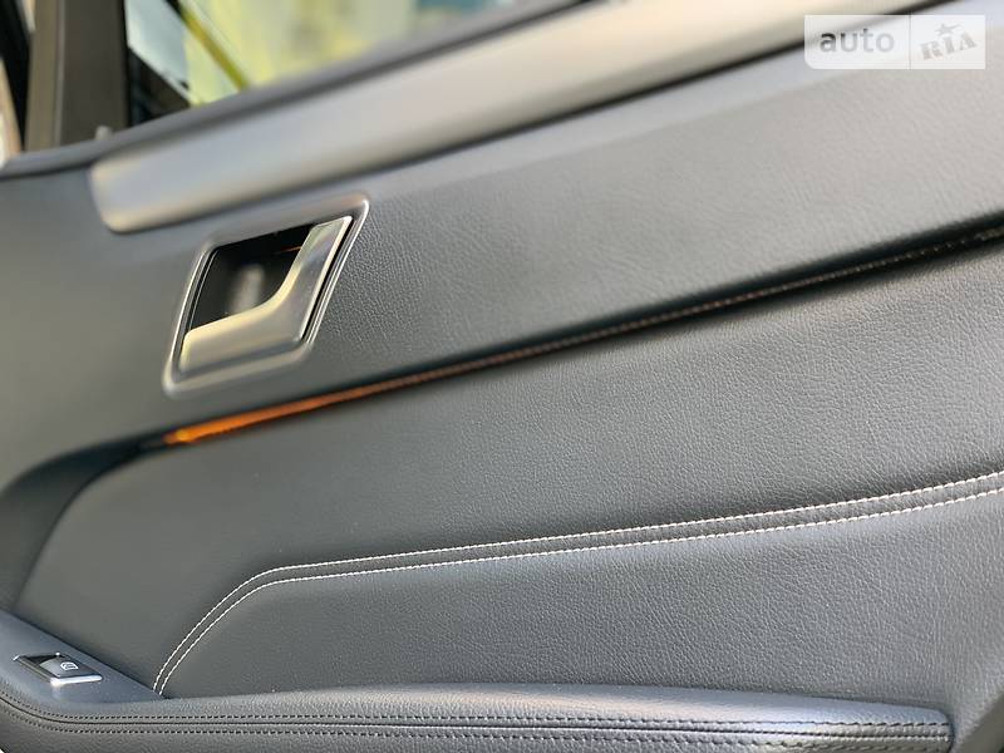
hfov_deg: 36.8
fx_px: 1508
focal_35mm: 52
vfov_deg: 28.0
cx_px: 502
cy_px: 376
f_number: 2.4
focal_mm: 6
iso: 125
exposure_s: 1/82
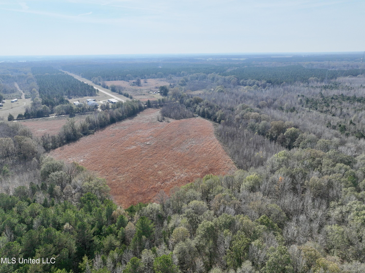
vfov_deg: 56.8
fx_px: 253
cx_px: 182
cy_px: 136
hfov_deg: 71.6
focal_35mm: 24
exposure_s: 1/4000
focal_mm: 12.29
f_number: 2.8
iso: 340
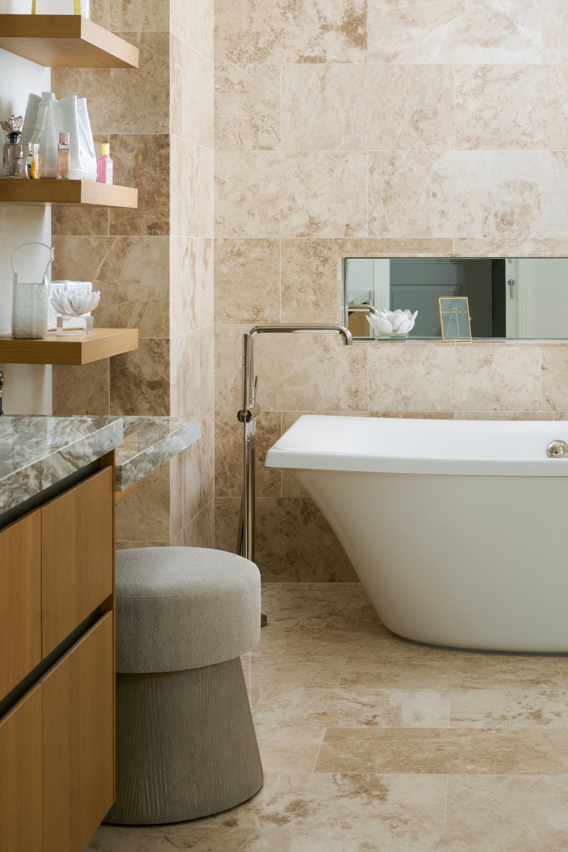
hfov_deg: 23.5
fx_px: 1349
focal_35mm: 57
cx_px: 427
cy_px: 270
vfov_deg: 34.7
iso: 250
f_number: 11
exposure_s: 1/200
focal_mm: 33
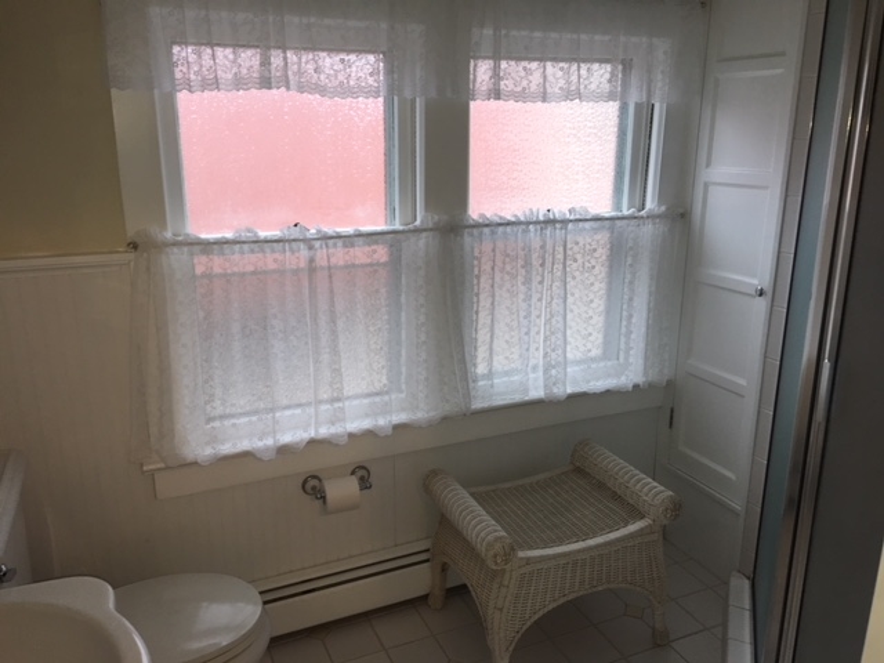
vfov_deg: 48.2
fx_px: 741
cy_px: 332
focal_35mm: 29
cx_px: 442
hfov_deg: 61.7
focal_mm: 4.15
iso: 40
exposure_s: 1/30
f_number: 2.2
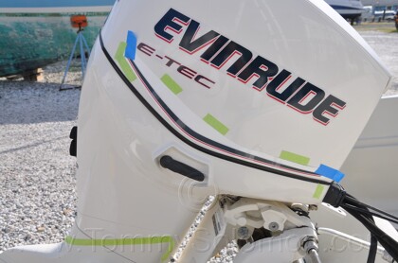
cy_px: 132
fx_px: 430
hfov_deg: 49.6
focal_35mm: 39
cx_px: 199
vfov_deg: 34.0
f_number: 10
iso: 200
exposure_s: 1/400
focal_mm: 26
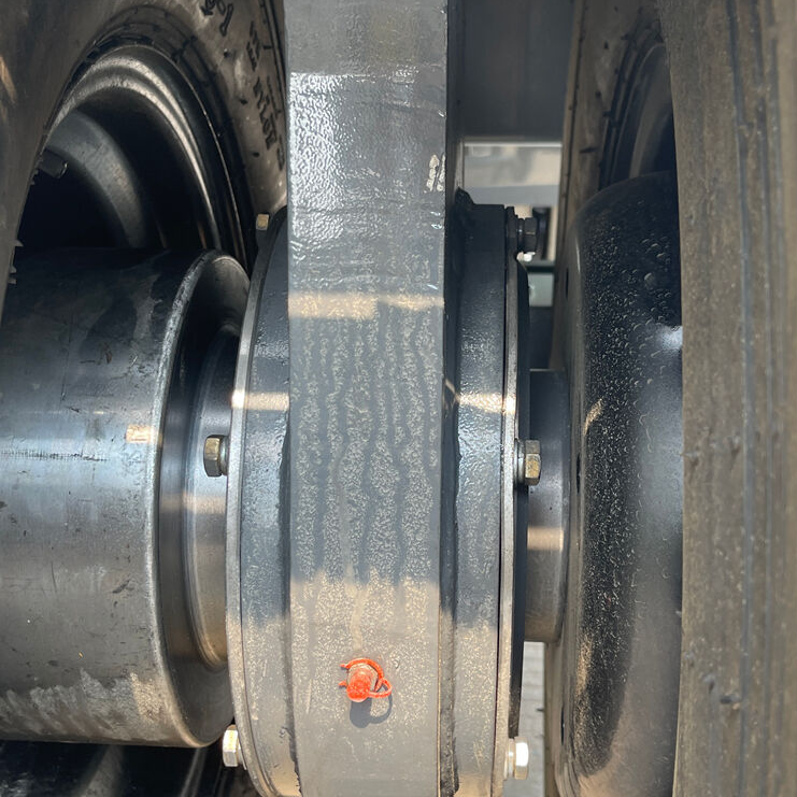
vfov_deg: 52.5
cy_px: 400
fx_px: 808
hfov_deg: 52.5
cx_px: 417
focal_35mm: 31
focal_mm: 5.1
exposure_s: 1/155
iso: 32
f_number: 1.6
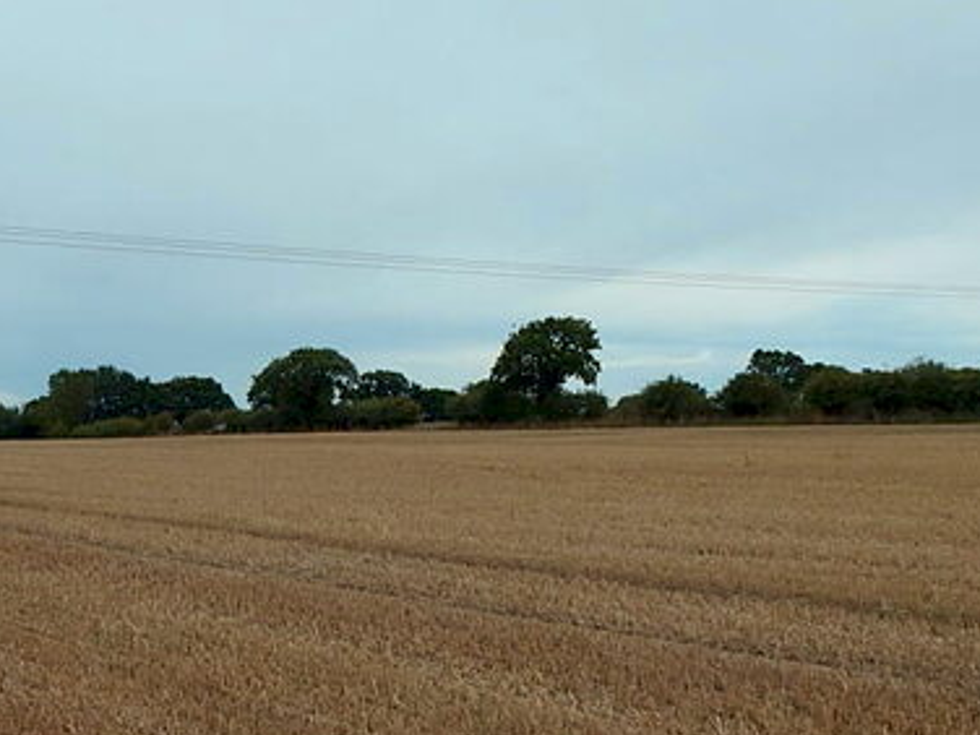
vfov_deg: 34.9
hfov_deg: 45.5
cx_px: 388
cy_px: 473
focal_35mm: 41
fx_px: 1161
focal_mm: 4
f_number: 3
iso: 125
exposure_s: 1/800
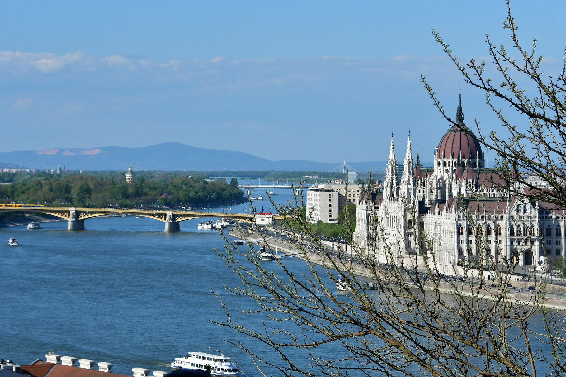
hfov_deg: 15.6
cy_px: 178
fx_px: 2059
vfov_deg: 10.5
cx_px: 306
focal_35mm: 131
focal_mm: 78
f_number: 9
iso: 100
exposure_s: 1/320
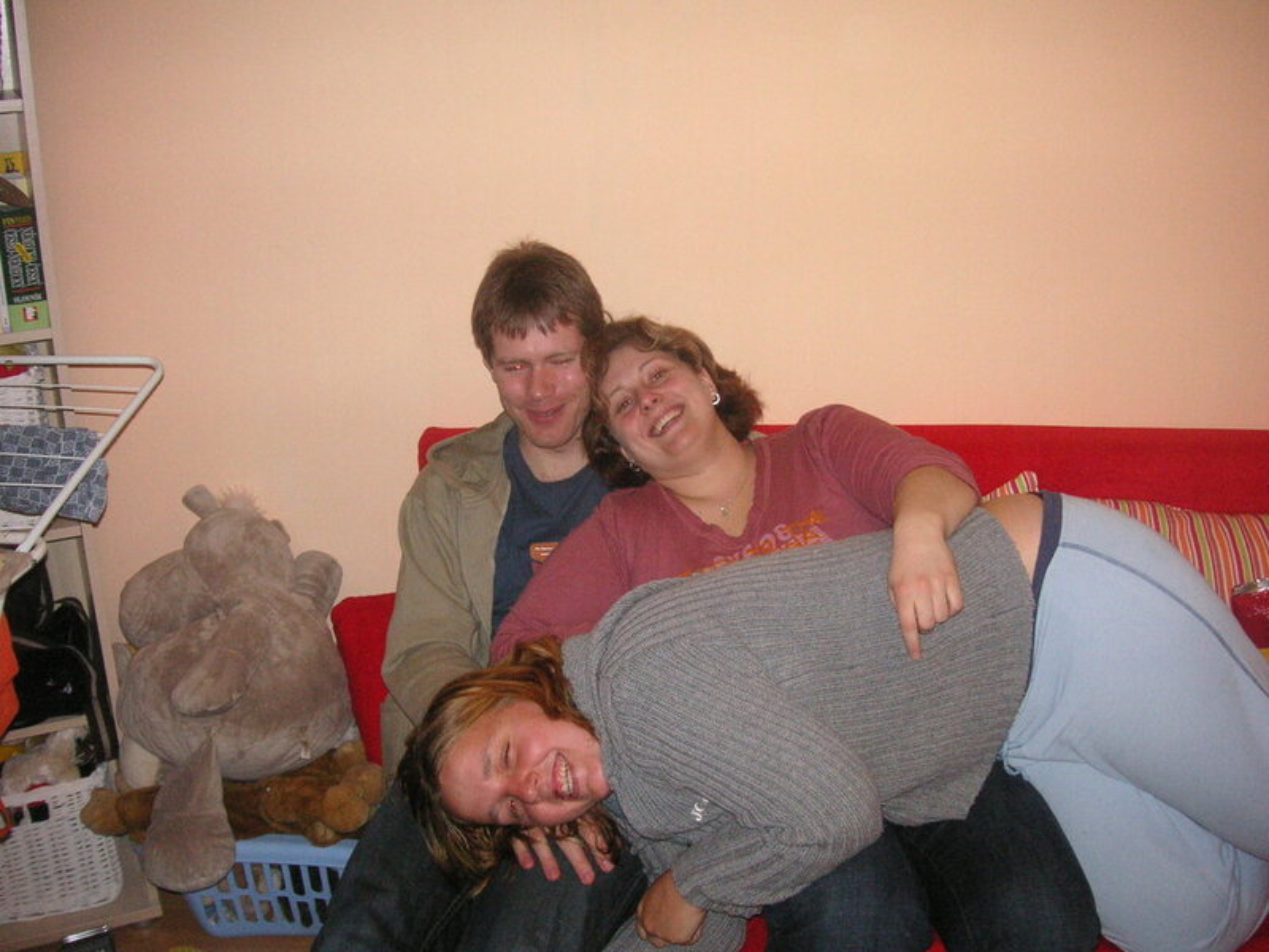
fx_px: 1356
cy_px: 476
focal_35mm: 37
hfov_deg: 50.1
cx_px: 634
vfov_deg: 38.7
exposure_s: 1/45
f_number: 2.8
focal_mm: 6.1
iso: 160
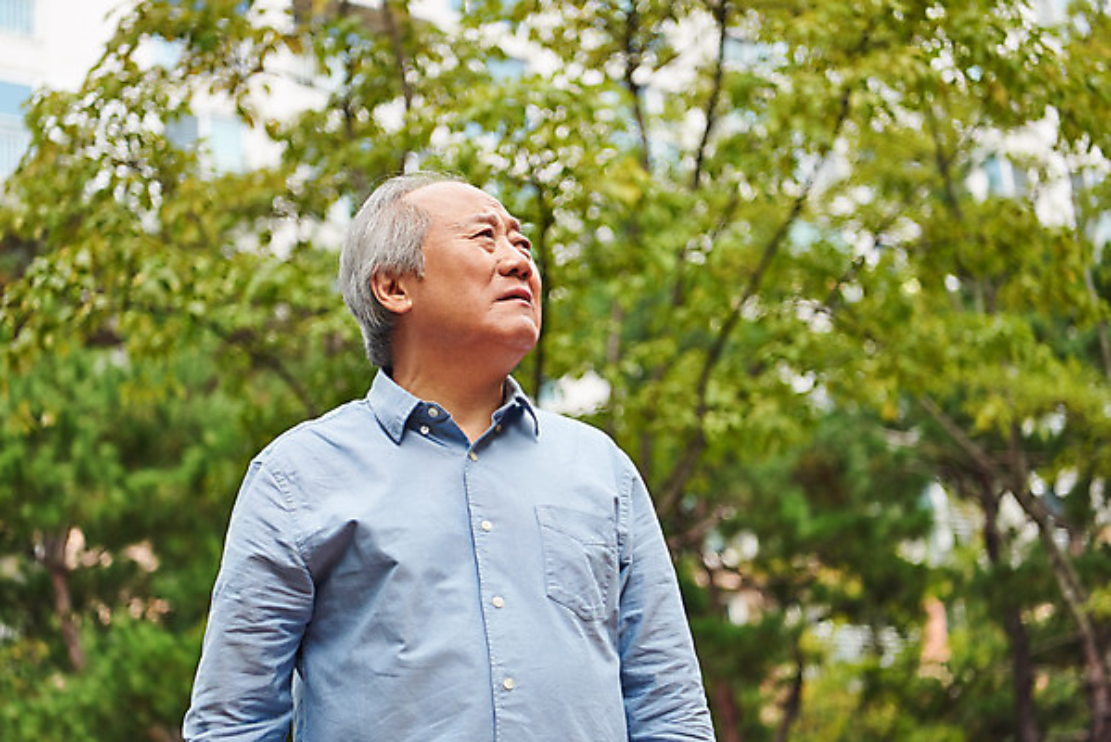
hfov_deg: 32.4
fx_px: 1914
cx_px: 556
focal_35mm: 62
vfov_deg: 21.9
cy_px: 371
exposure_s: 1/1600
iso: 320
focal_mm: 62
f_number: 2.8
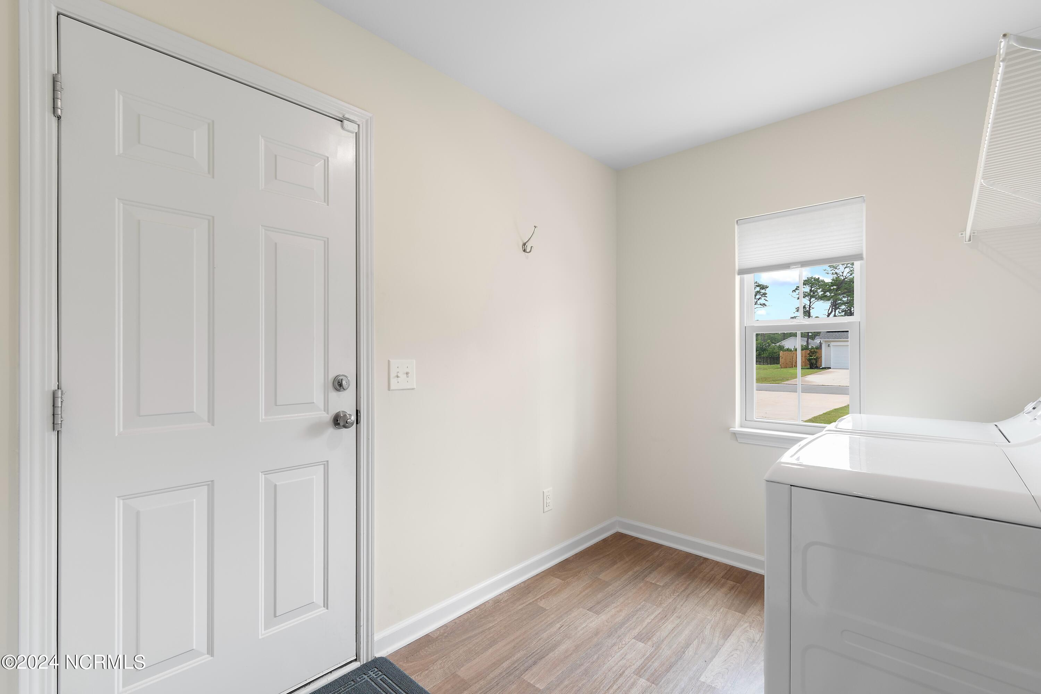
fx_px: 434
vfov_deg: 77.3
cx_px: 520
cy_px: 347
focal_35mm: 15
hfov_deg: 100.4
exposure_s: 1/5
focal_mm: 10
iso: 100
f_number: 4.5
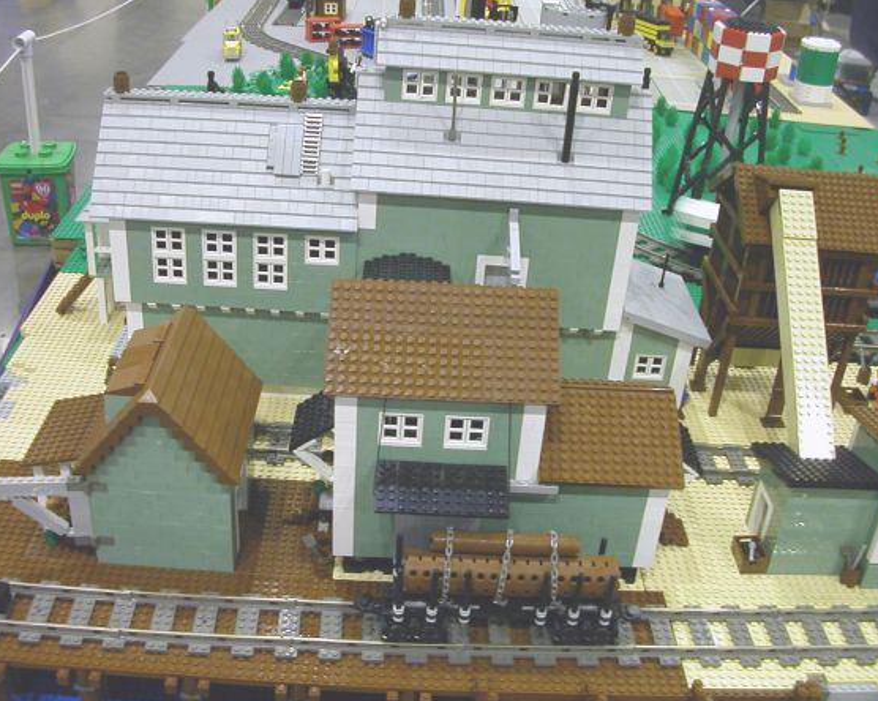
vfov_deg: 38.2
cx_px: 431
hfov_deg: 46.9
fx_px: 1013
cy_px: 352
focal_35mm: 39
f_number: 2.7
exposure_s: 1/17.4
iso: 100
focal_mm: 5.6
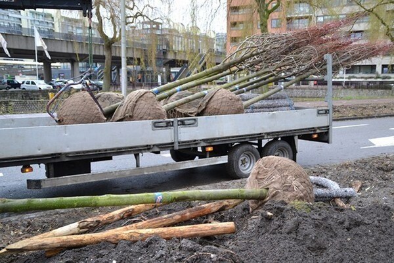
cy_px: 132
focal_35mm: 38
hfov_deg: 51.3
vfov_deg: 35.5
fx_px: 410
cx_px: 197
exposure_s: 1/80
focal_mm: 25
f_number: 4.5
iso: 400
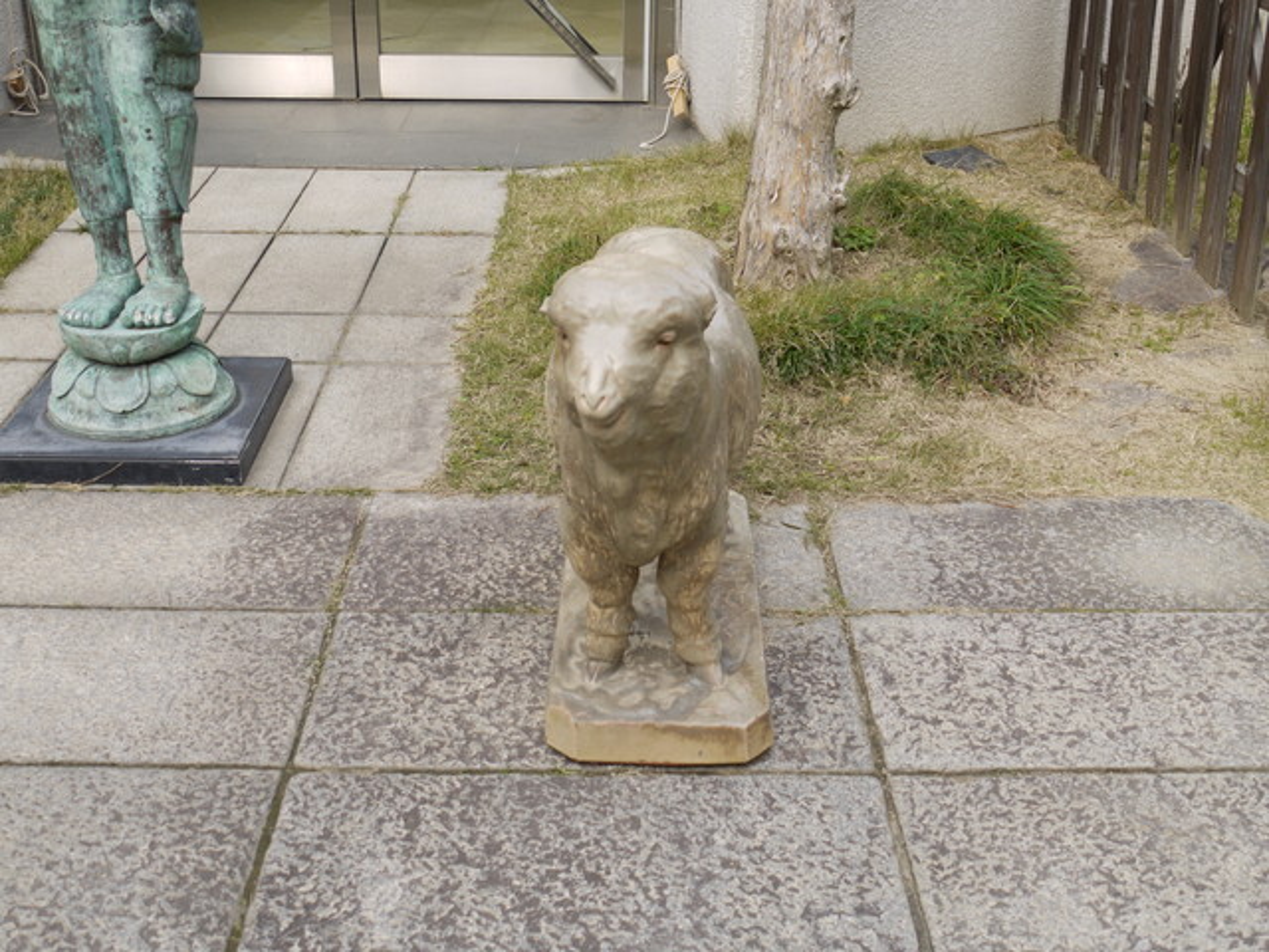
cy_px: 476
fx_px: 1540
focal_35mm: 42
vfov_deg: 34.3
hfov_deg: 44.8
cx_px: 634
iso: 100
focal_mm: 21
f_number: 5.6
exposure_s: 1/125
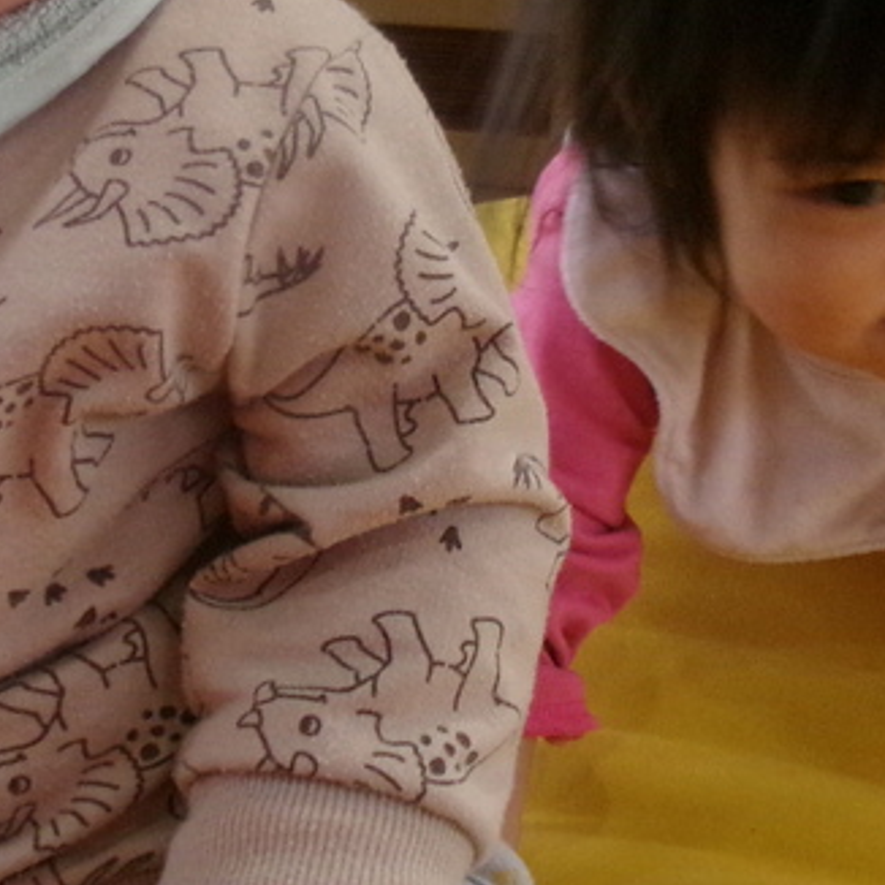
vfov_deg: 22.6
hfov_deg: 22.4
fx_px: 2198
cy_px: 261
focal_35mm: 76
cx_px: 168
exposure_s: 1/125
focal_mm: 5.1
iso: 555
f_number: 3.9
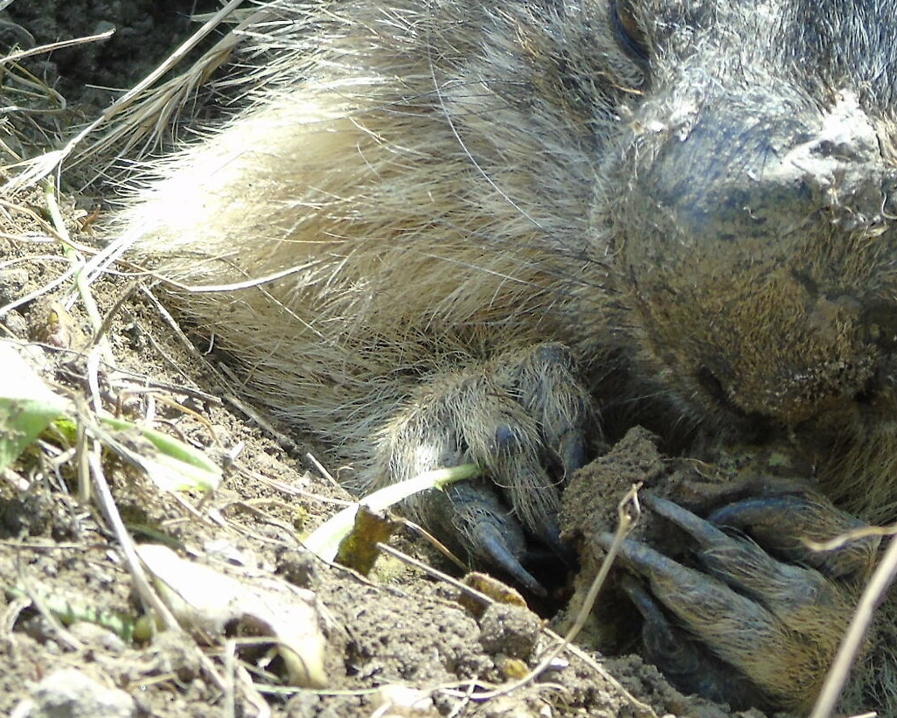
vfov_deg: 3.2
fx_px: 12850
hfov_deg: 4.0
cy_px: 131
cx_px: 564
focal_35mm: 484
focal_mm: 38
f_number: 4.7
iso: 100
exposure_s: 1/200
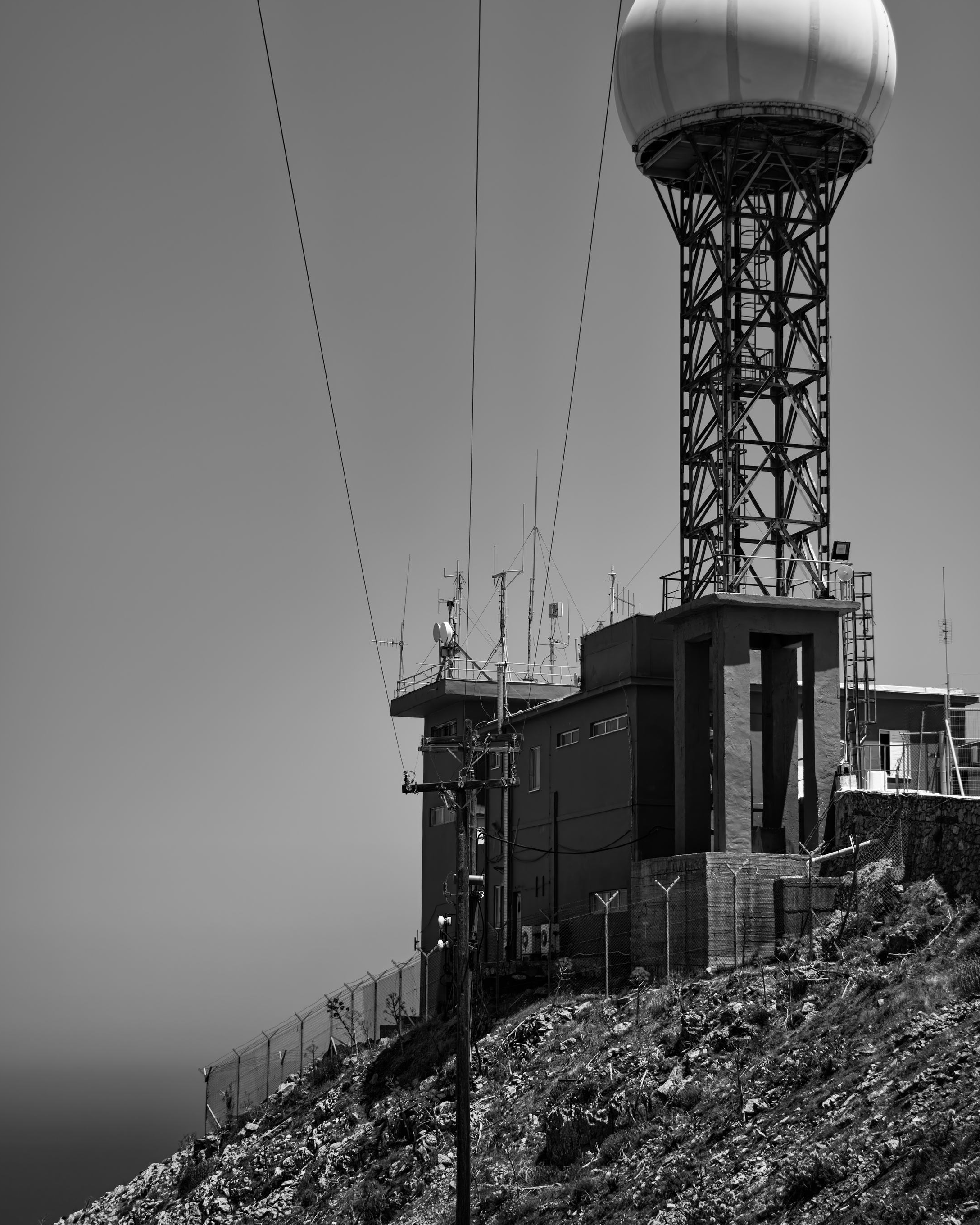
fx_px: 2320
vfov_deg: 29.6
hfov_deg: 23.8
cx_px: 469
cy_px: 639
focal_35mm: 64
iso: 200
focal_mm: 35
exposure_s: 1/1100
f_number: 5.6
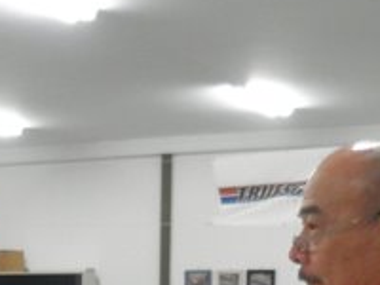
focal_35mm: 112
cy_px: 511
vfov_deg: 12.2
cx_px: 61
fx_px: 1229
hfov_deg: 17.4
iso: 200
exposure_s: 1/20
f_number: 3.2
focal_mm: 5
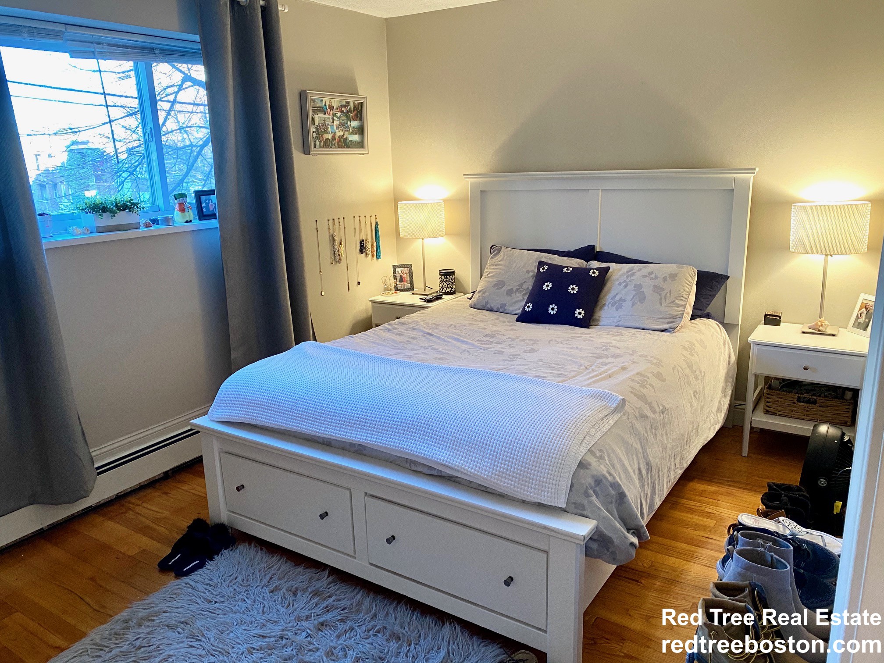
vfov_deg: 53.1
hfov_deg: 67.3
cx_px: 442
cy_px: 332
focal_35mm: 26
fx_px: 664
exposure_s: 1/60
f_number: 1.8
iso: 160
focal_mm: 4.25
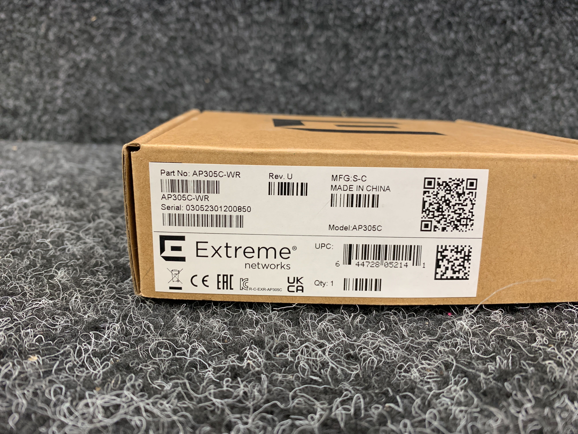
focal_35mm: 26
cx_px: 289
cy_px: 217
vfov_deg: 53.1
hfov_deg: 67.3
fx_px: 434
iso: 125
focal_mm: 4.25
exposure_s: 1/60
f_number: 1.8
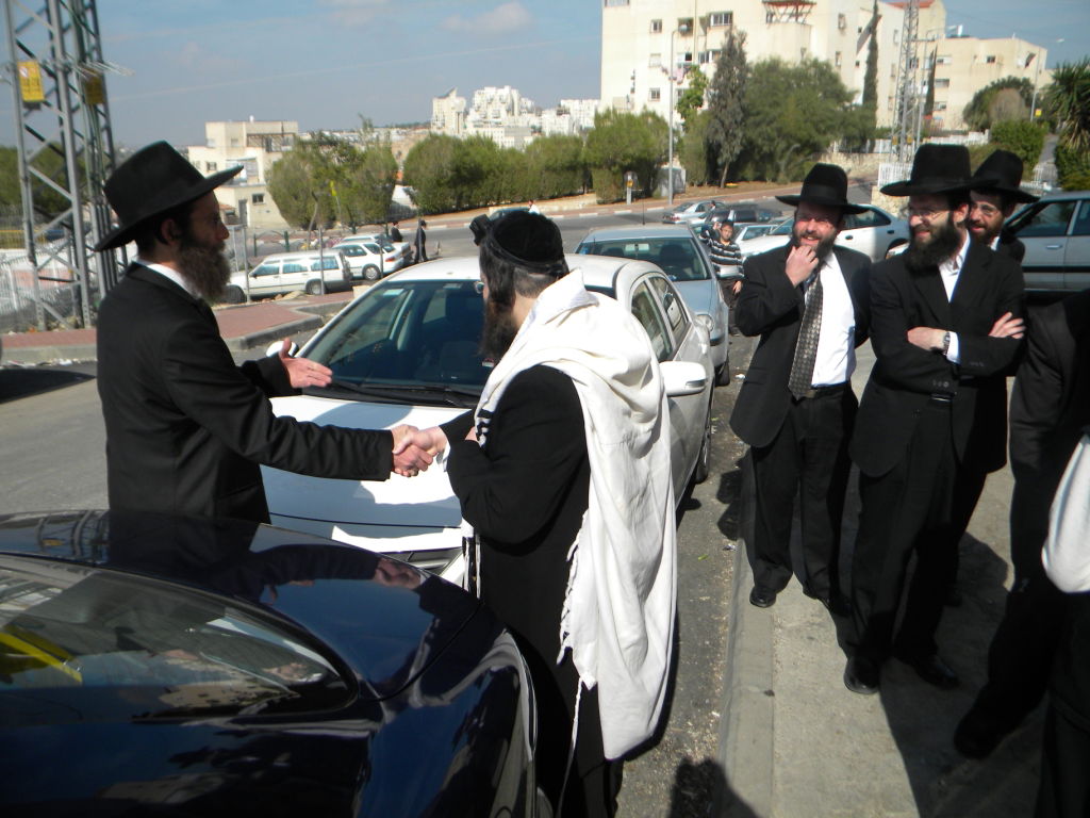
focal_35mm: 28
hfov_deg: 63.4
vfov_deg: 49.7
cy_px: 409
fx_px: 882
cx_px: 545
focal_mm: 5
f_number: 7
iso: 80
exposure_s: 1/354
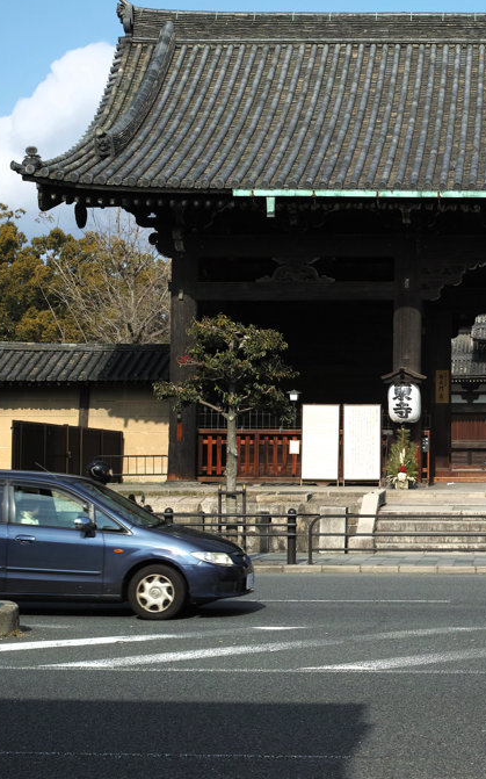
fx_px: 1484
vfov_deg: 29.4
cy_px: 385
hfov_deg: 18.1
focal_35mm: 70
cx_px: 502
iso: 100
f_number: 8
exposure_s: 1/320
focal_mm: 30
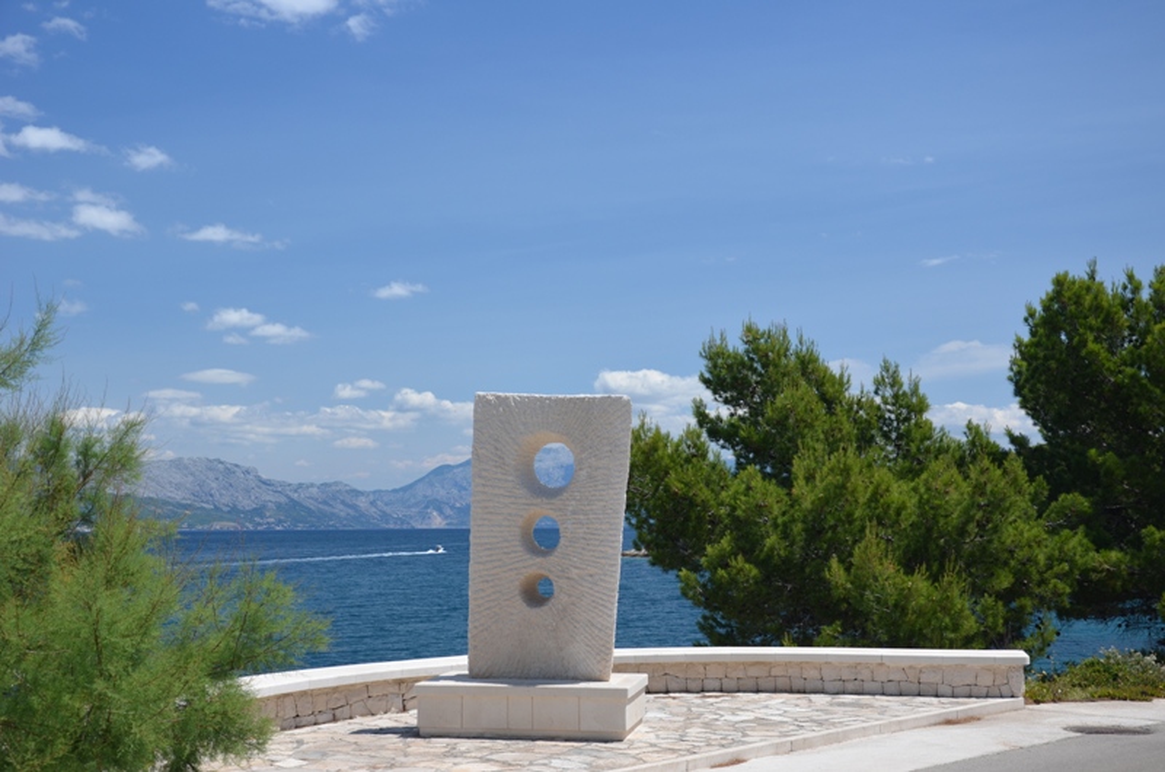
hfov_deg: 43.7
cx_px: 582
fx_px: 1453
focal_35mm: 45
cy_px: 386
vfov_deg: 29.7
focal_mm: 30
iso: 160
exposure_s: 1/250
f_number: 8
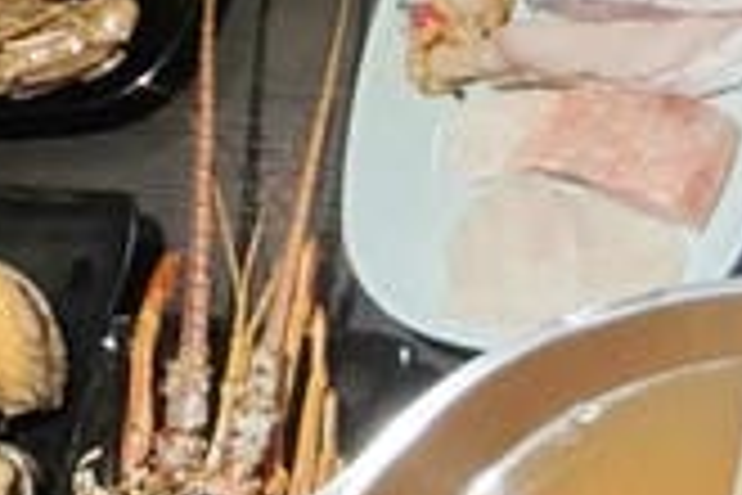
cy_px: 756
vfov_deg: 9.3
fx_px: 2968
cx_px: 1763
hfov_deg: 11.7
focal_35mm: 144
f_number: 1.8
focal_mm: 2.03
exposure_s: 1/120
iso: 100
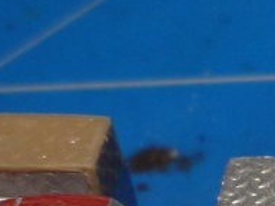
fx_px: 1335
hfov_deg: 10.8
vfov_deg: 8.6
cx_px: 544
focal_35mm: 168
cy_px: 318
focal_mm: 5.2
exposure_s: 1/30
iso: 160
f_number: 3.3
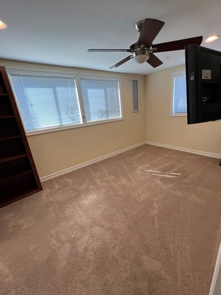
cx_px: 117
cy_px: 149
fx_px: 119
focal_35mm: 14
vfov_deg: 102.0
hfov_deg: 85.6
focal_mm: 1.57
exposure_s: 1/120
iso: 80
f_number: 1.8
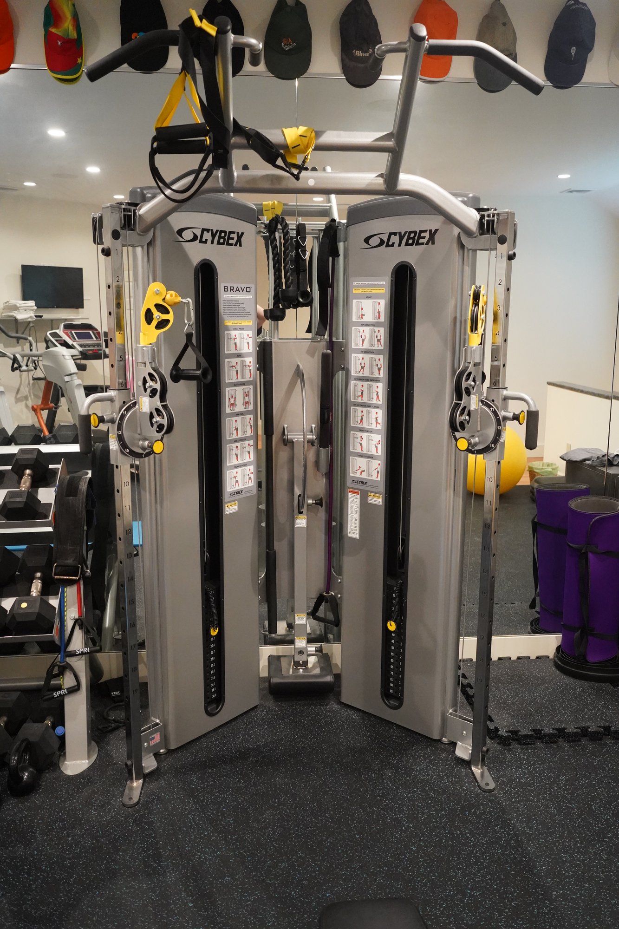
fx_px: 800
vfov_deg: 60.3
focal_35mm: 31
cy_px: 464
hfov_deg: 42.3
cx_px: 310
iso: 8000
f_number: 4.5
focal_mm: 31
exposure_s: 1/160
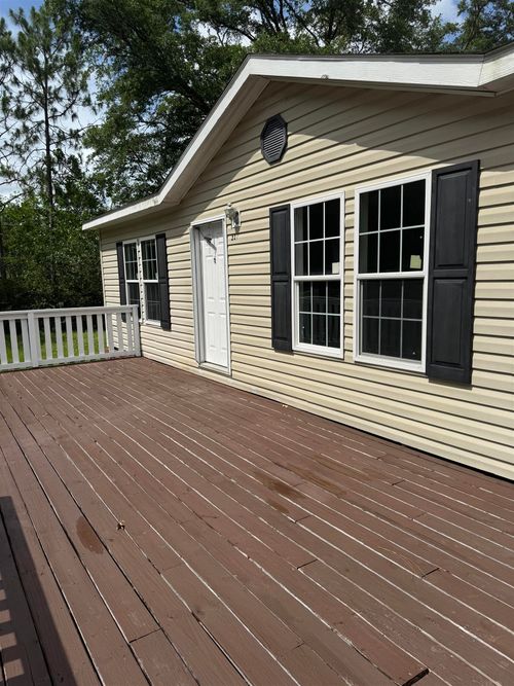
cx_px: 257
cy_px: 343
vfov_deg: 71.6
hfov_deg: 56.8
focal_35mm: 24
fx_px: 475
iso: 80
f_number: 1.78
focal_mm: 6.76
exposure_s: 1/7092
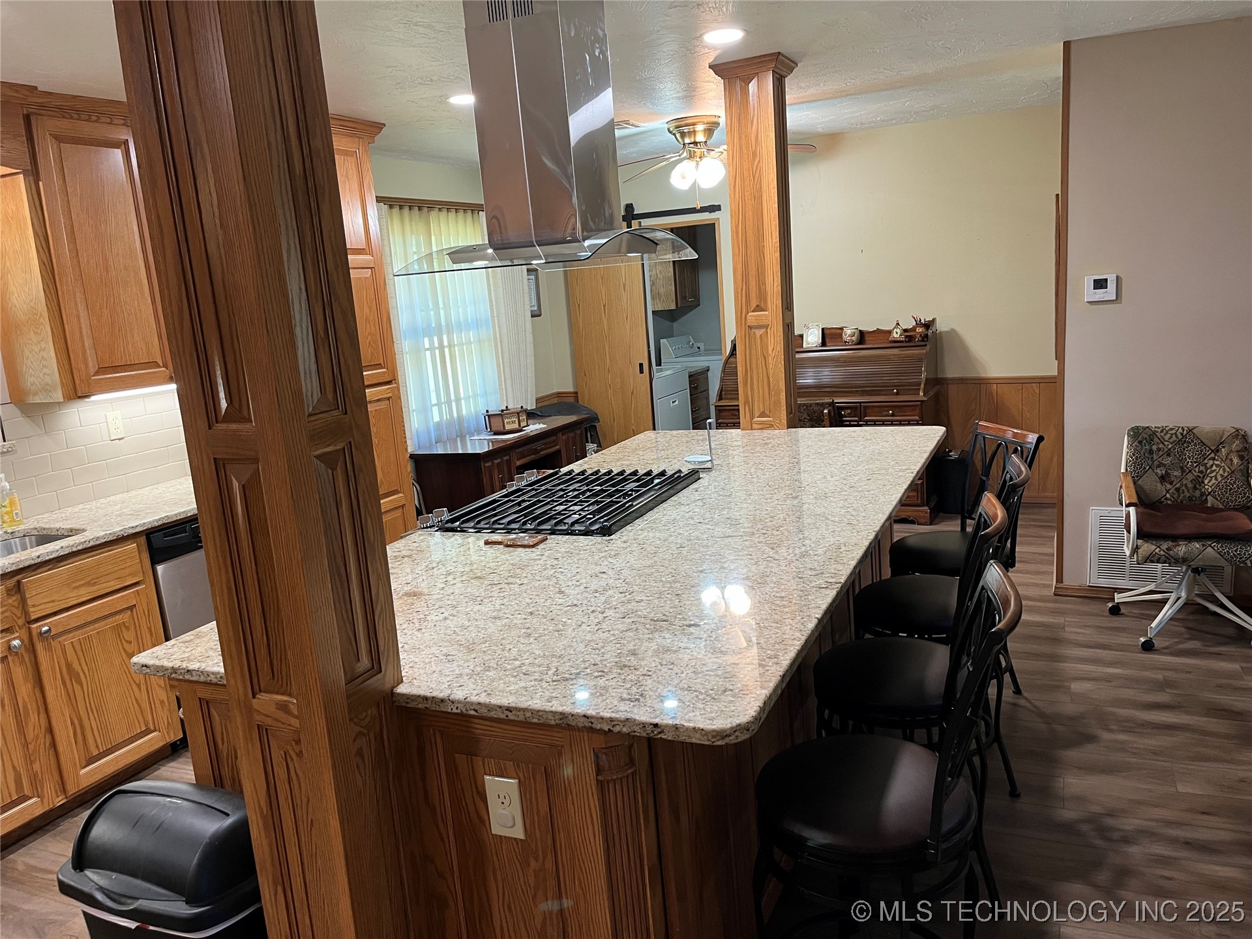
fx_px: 940
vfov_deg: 53.1
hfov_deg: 67.3
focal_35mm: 26
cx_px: 626
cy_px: 470
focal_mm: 5.1
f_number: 1.6
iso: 125
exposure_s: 1/60
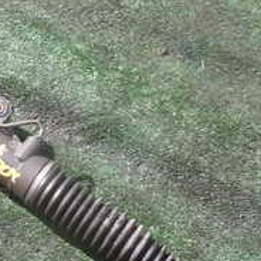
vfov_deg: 24.0
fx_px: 614
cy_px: 113
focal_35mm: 72
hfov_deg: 22.0
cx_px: -60
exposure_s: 1/400
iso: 100
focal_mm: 4.5
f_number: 2.8
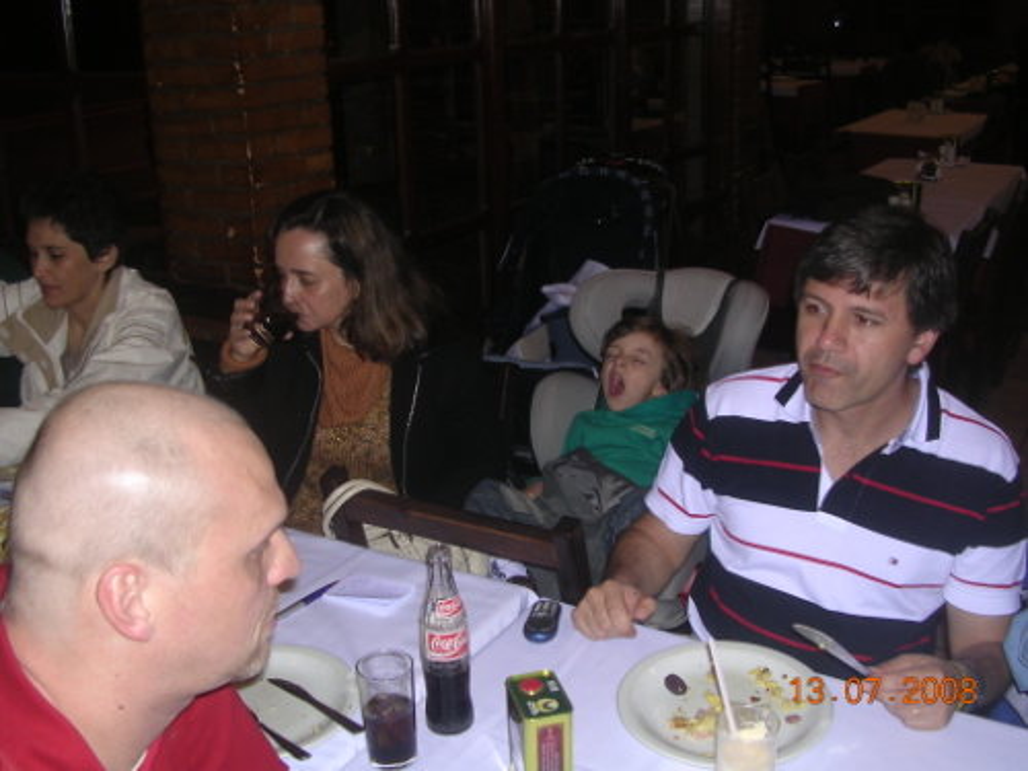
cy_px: 386
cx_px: 514
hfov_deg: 49.0
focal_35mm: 38
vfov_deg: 37.7
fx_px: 1128
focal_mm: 5.8
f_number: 2.8
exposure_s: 1/60.1
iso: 116
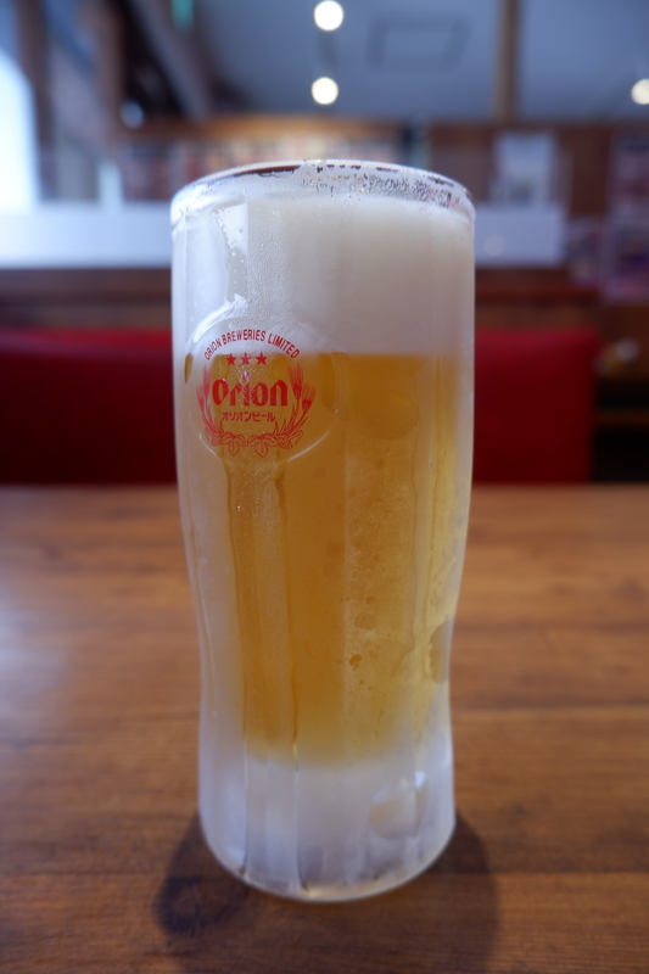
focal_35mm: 23
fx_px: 622
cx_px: 324
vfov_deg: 76.1
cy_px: 487
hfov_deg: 55.1
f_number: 3.5
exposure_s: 1/28
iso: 200
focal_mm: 15
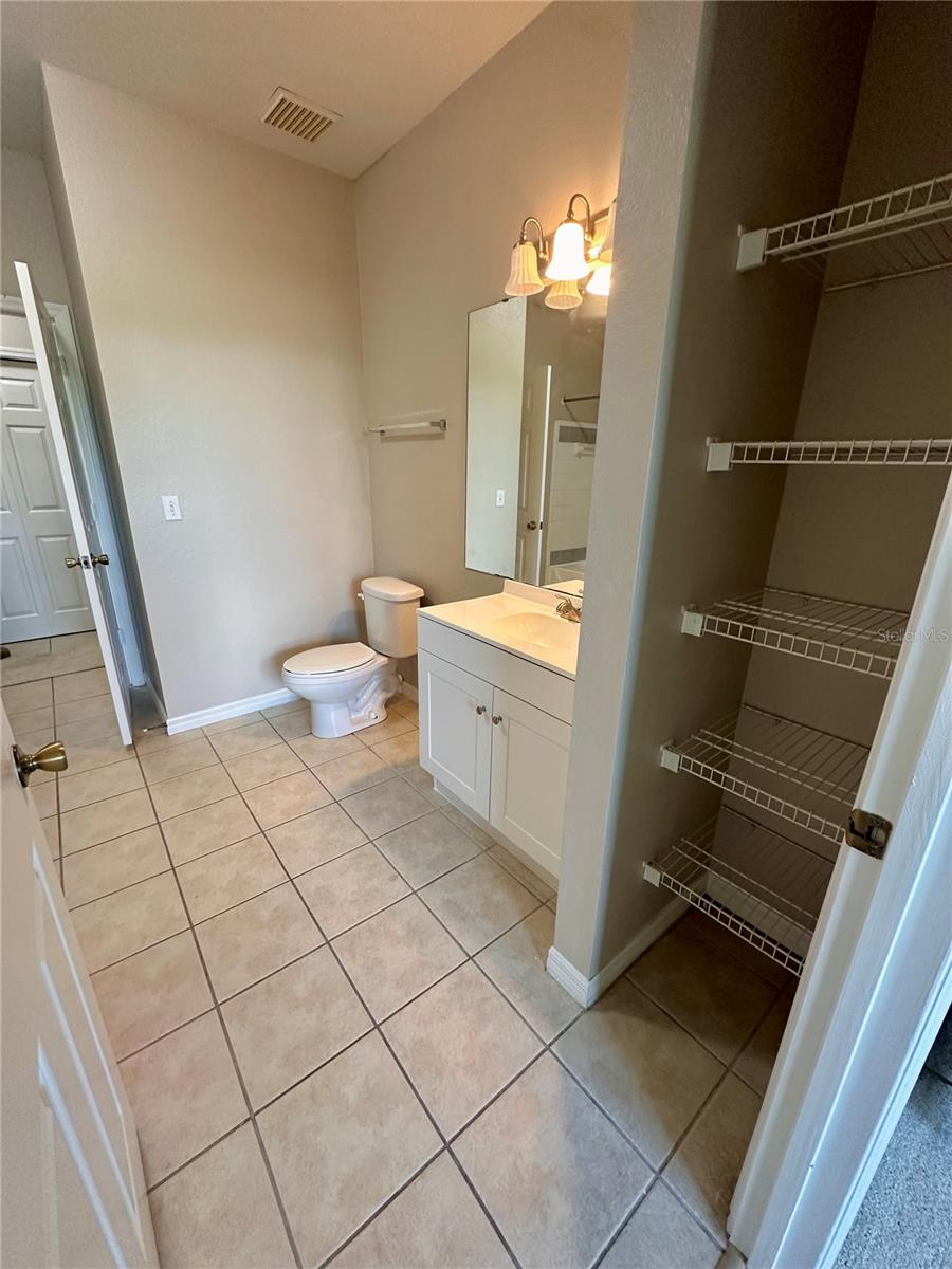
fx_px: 513
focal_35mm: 14
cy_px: 634
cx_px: 476
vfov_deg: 102.1
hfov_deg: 85.7
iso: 200
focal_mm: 2.22
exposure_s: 1/60
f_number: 2.2
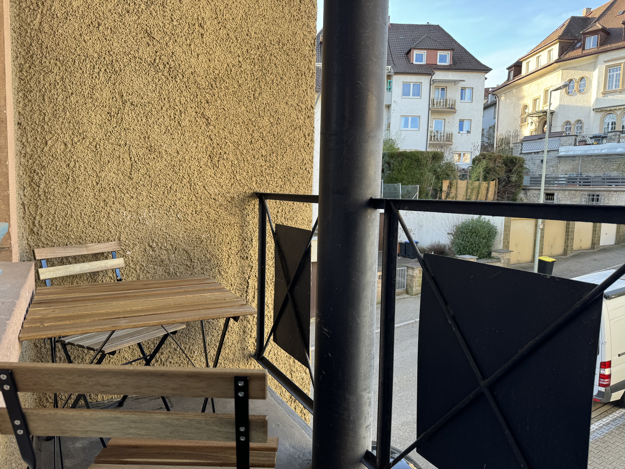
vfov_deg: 56.8
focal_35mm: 24
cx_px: 312
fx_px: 433
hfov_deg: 71.6
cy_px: 234
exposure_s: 1/162
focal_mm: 6.86
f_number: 1.78
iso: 64
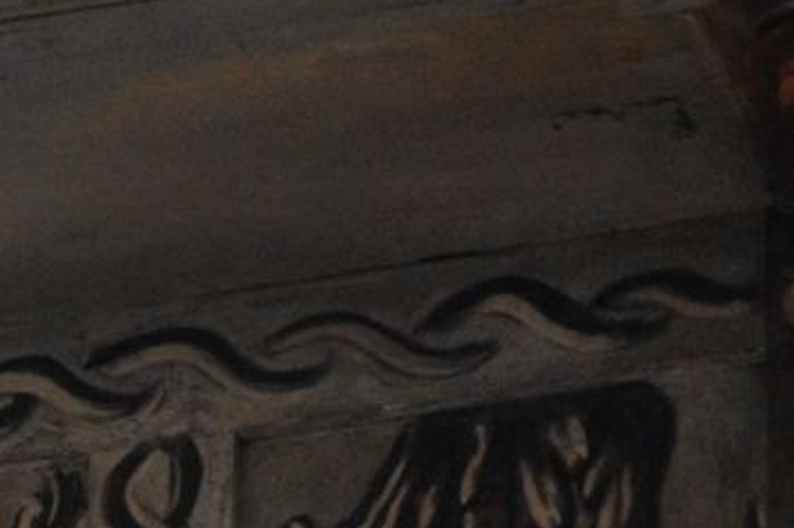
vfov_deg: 3.0
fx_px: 10239
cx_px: 29
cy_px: 753
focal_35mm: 464
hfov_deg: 4.4
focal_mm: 105
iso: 12800
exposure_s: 1/125
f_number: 4.8
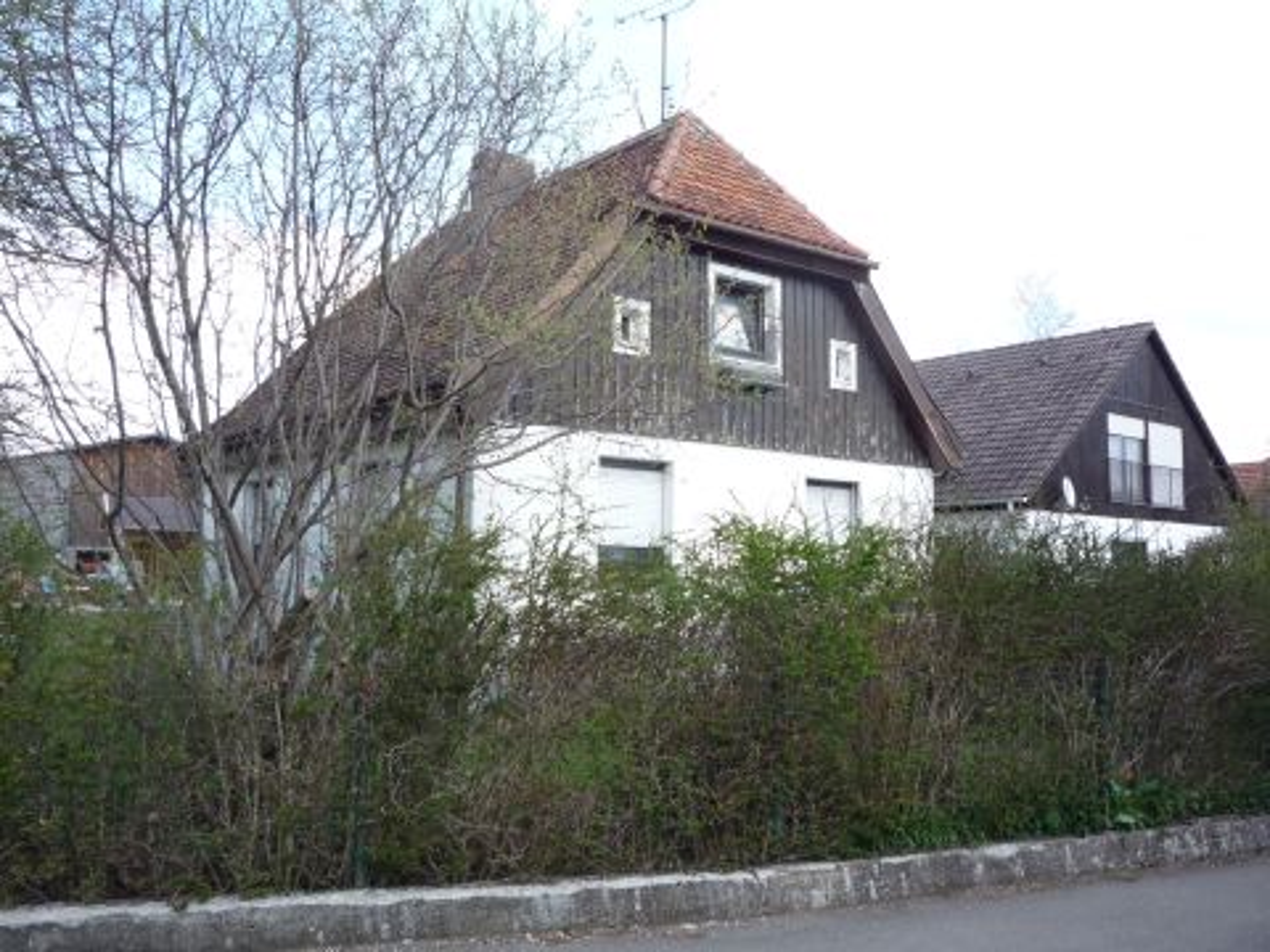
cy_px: 476
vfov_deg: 44.2
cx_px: 635
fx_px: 1174
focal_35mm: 32
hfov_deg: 56.8
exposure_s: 1/160
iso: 100
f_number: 4
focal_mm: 5.2
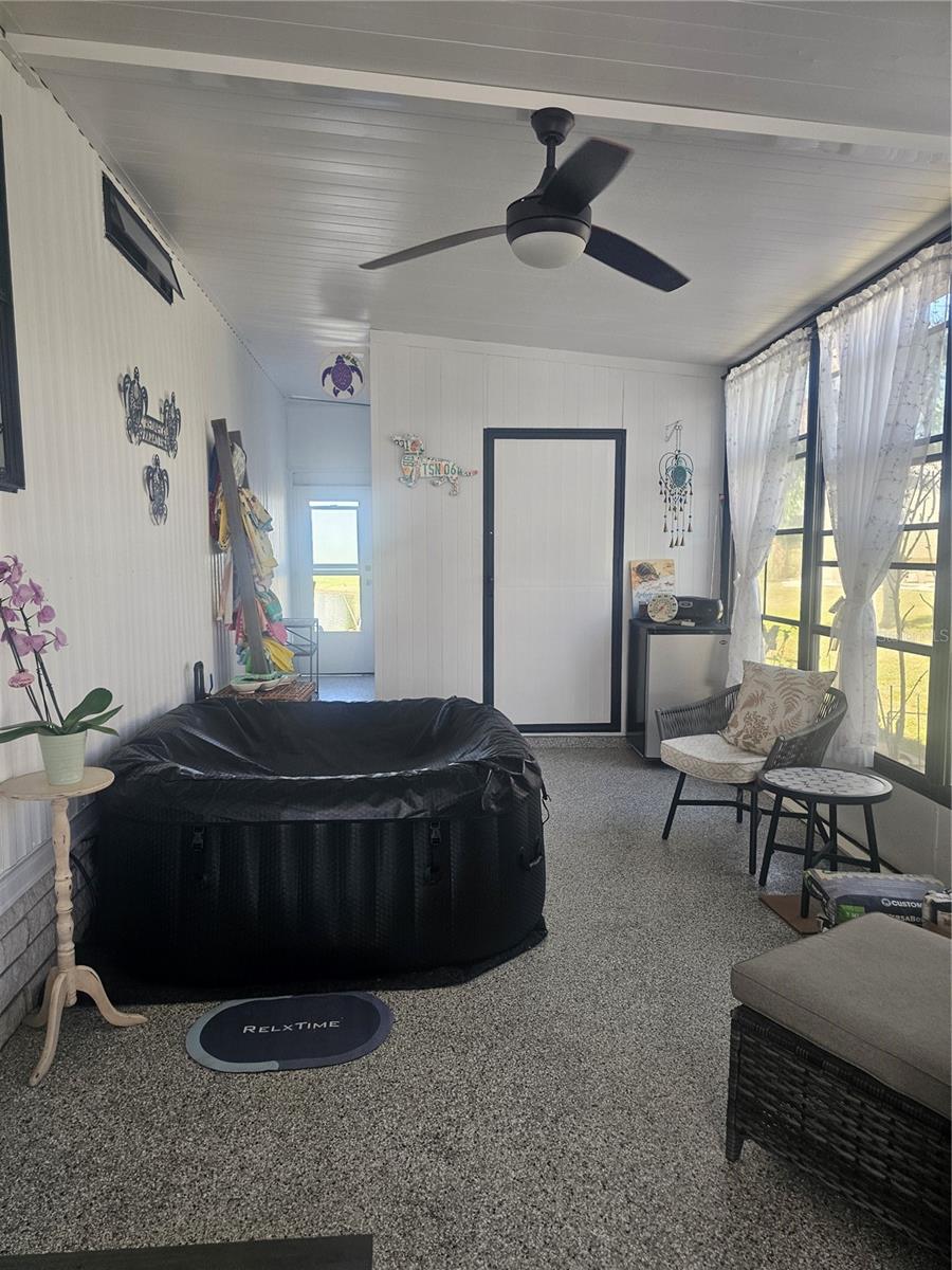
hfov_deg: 58.9
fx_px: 843
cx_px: 476
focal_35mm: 23
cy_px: 635
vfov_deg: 73.9
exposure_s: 1/180
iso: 160
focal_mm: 6.3
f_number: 1.7
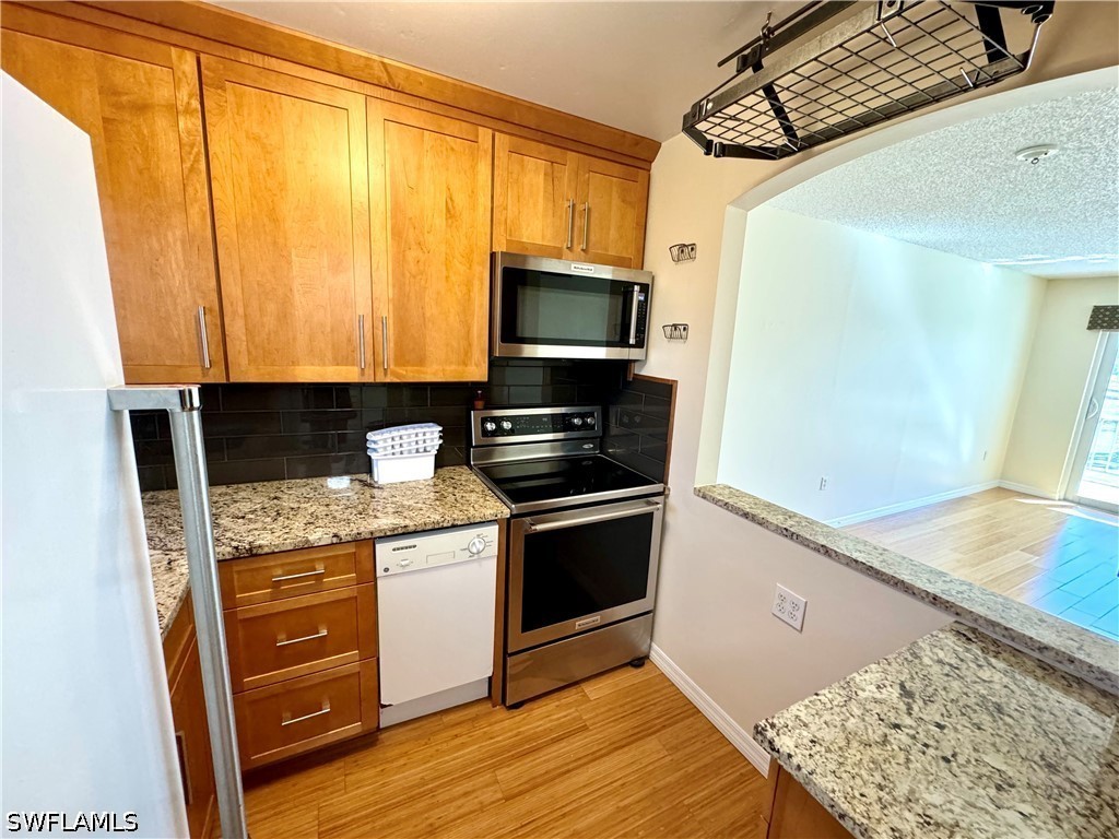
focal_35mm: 14
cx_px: 560
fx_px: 453
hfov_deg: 102.1
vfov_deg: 85.7
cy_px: 420
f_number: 2.2
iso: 500
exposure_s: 1/60
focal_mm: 2.22
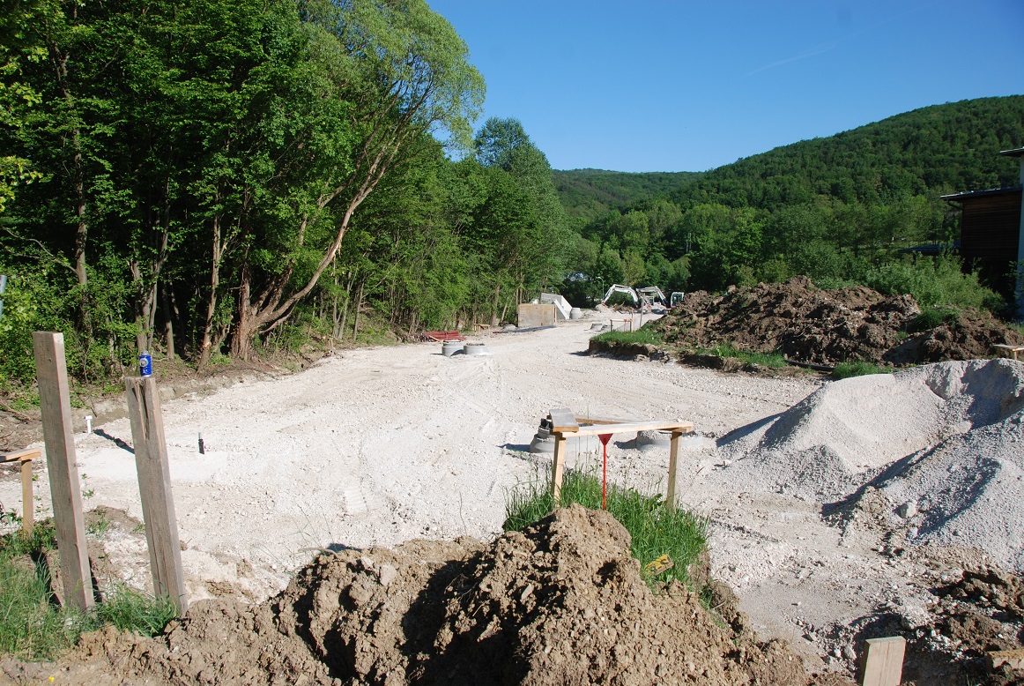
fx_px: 769
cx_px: 512
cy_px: 343
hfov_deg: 67.3
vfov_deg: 48.1
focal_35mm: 27
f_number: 8
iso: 100
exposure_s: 1/250
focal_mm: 18
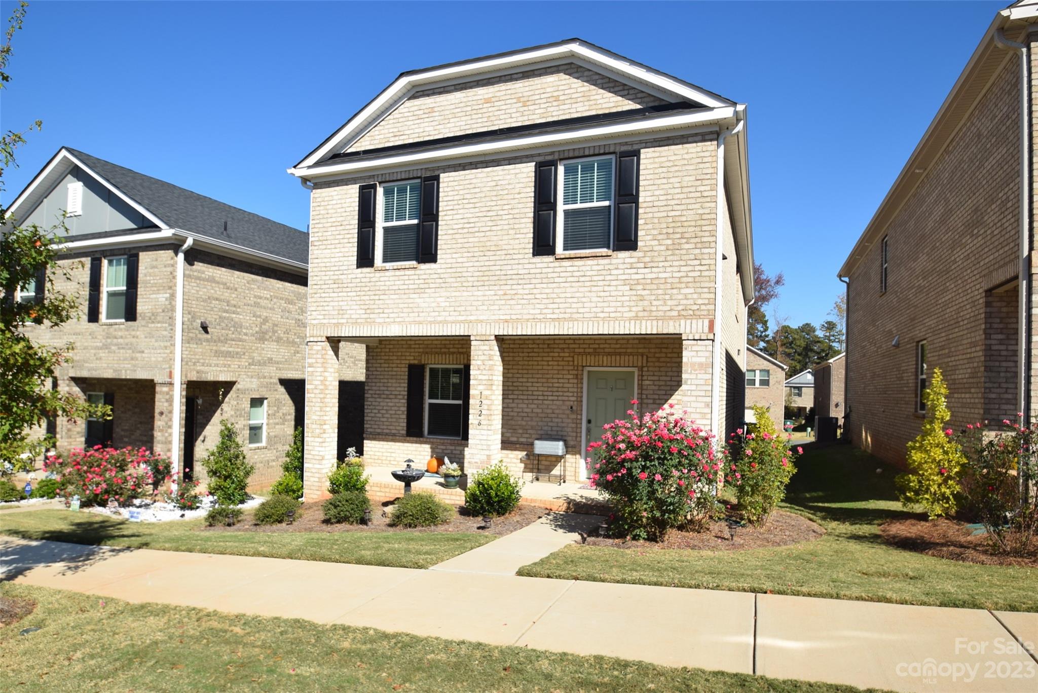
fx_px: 606
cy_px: 346
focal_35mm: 21
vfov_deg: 59.6
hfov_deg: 81.2
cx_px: 519
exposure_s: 1/400
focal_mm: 14
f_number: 10
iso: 200
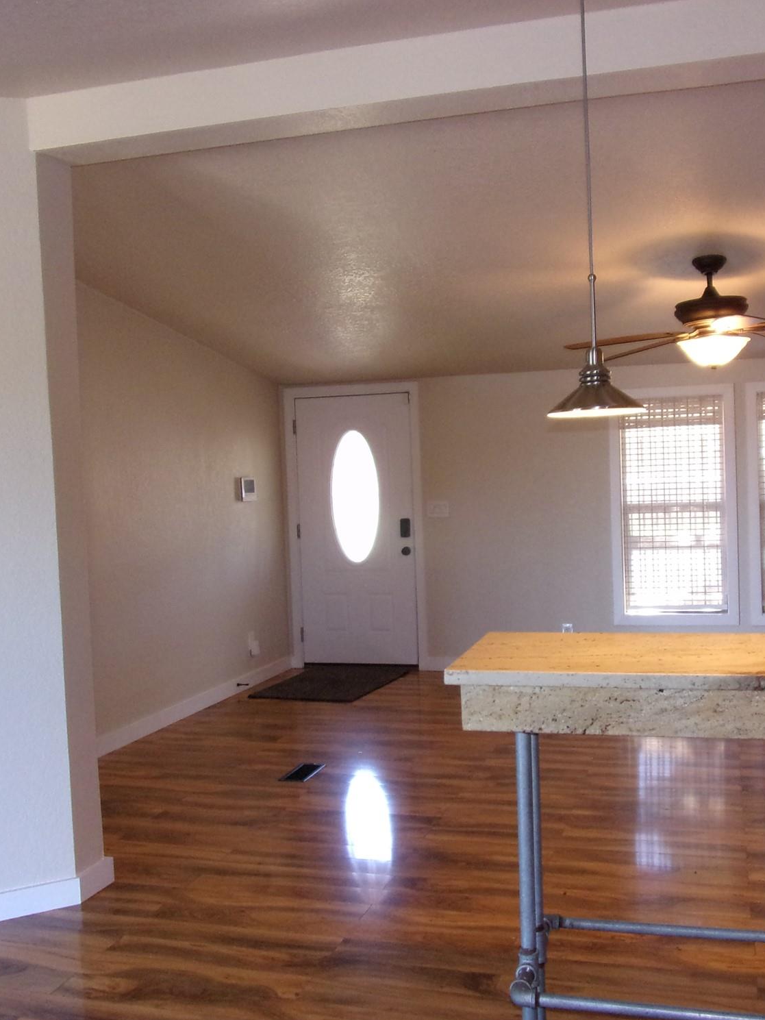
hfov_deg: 42.8
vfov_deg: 55.3
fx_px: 972
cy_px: 514
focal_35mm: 33
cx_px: 445
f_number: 3.3
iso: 200
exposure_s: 1/34
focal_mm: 4.3
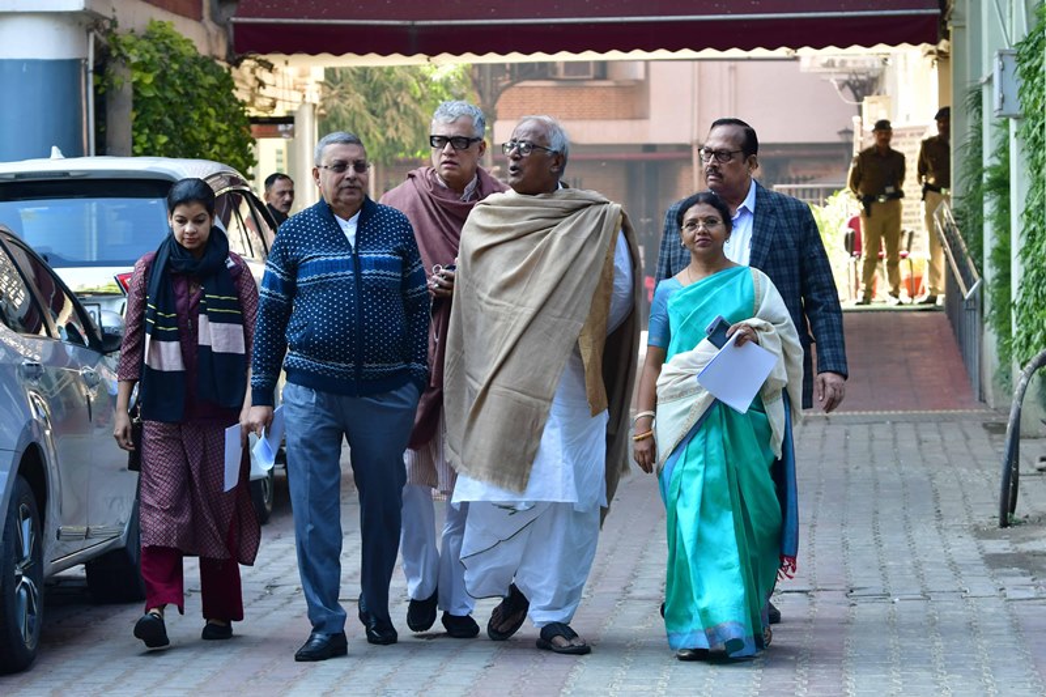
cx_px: 523
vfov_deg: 9.6
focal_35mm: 142
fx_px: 4139
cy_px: 348
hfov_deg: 14.4
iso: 500
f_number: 5.6
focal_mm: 95
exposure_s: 1/200
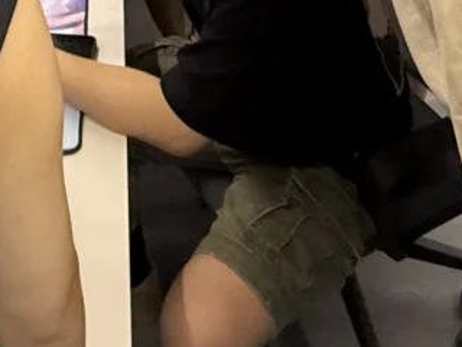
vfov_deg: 19.2
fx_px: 841
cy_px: -227
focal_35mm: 63
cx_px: 156
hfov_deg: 30.5
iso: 400
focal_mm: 2.22
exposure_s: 1/60
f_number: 2.2
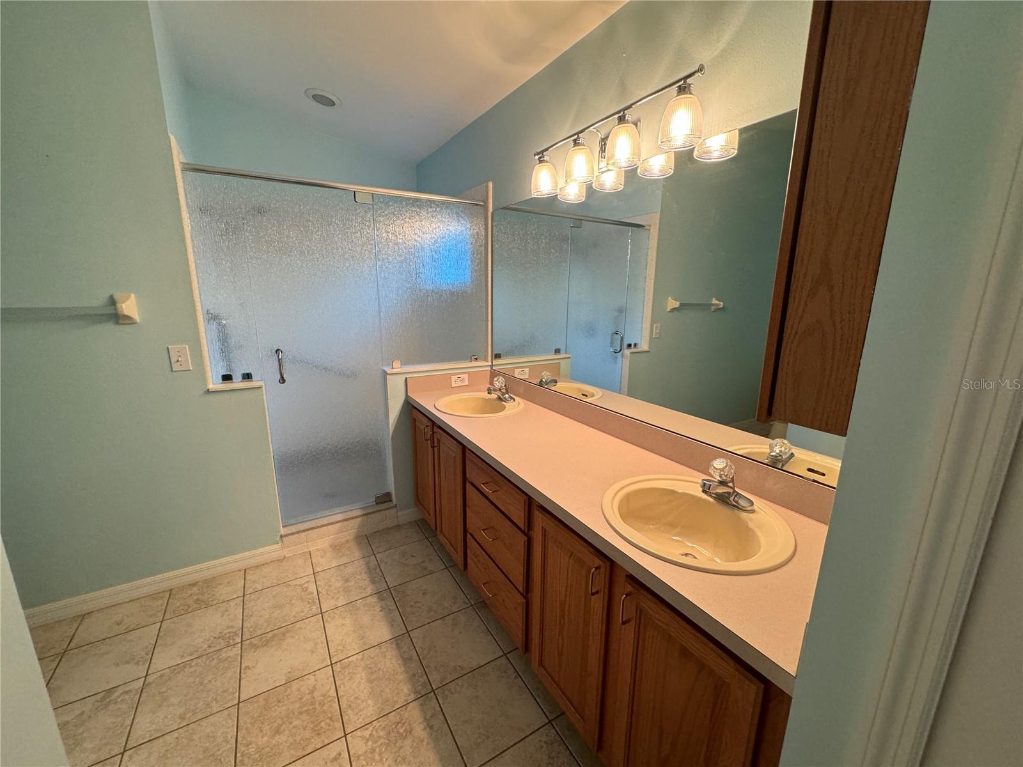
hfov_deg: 102.1
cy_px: 384
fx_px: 414
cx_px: 512
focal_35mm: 14
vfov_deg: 85.7
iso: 250
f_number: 2.2
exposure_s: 1/120
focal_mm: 2.22
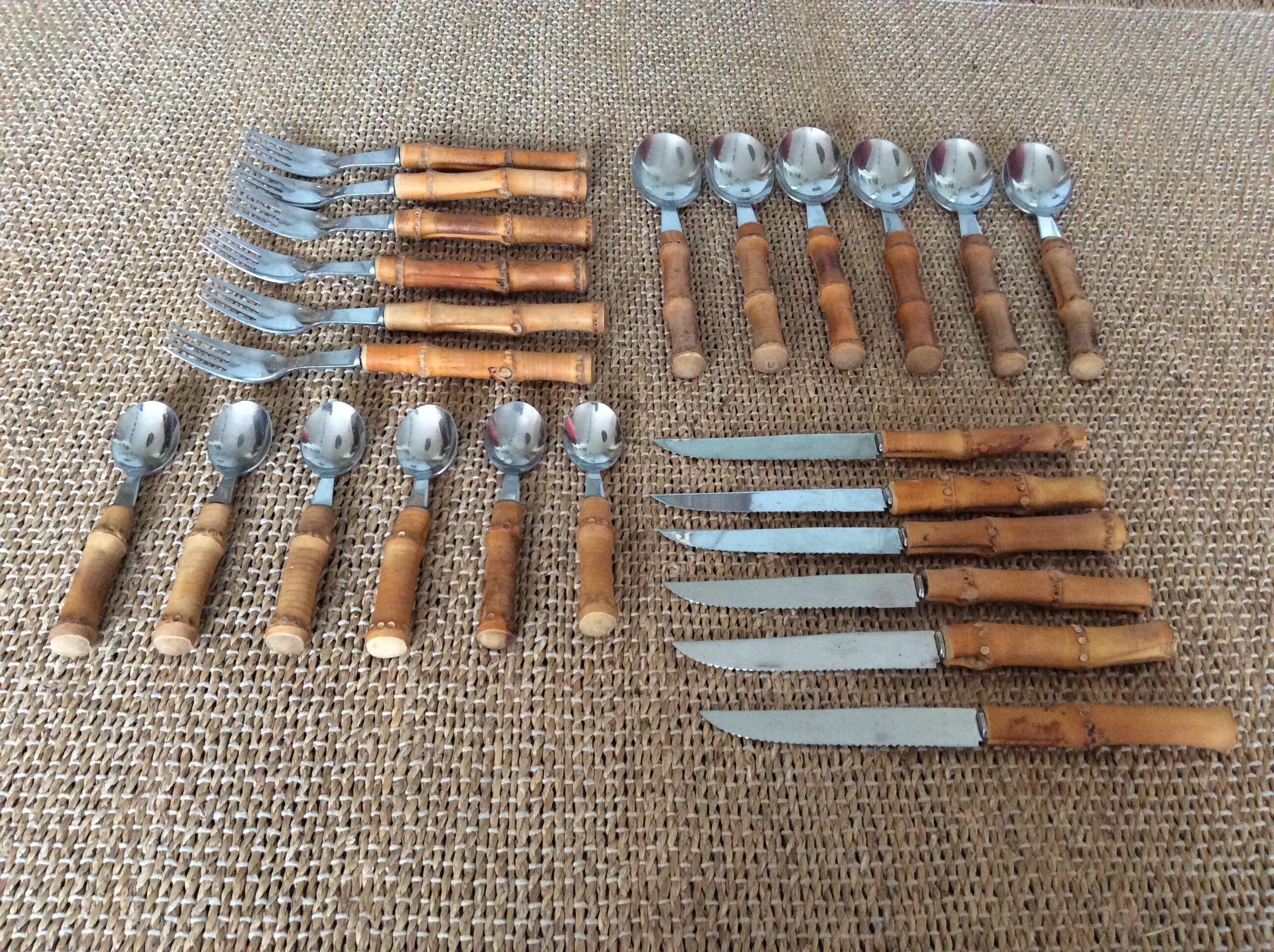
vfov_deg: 44.1
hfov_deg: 56.9
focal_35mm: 32
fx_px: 1176
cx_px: 637
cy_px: 476
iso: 250
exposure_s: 1/25
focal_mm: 3.3
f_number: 2.4
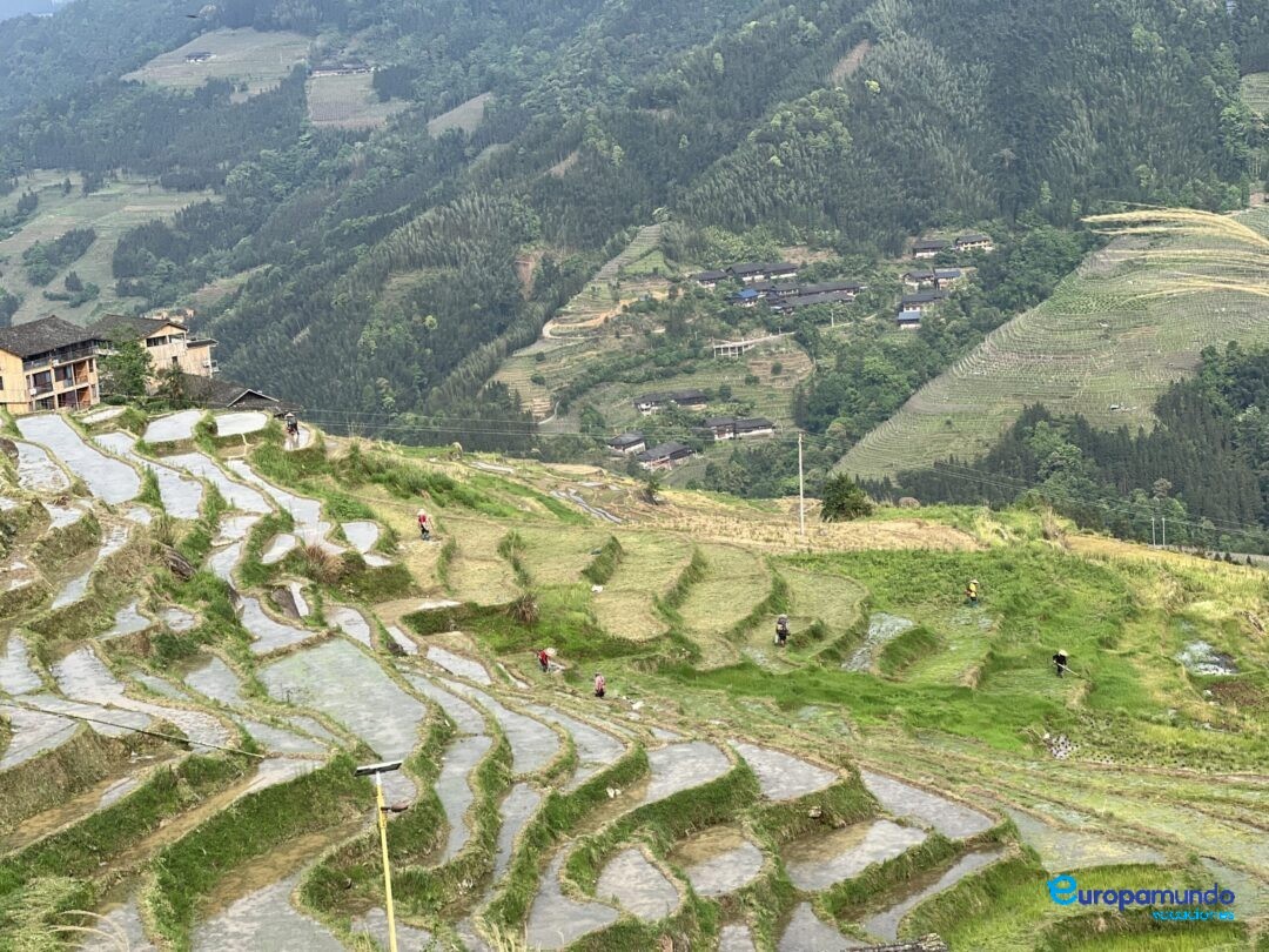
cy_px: 476
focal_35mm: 77
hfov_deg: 25.3
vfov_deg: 19.1
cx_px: 634
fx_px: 2823
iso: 32
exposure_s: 1/346
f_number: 2.8
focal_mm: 9
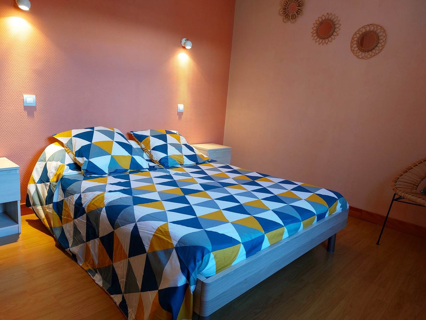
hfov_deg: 69.4
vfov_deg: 54.9
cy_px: 160
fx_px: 308
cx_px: 213
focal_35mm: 25
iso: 200
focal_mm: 5.23
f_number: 1.8
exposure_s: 1/50
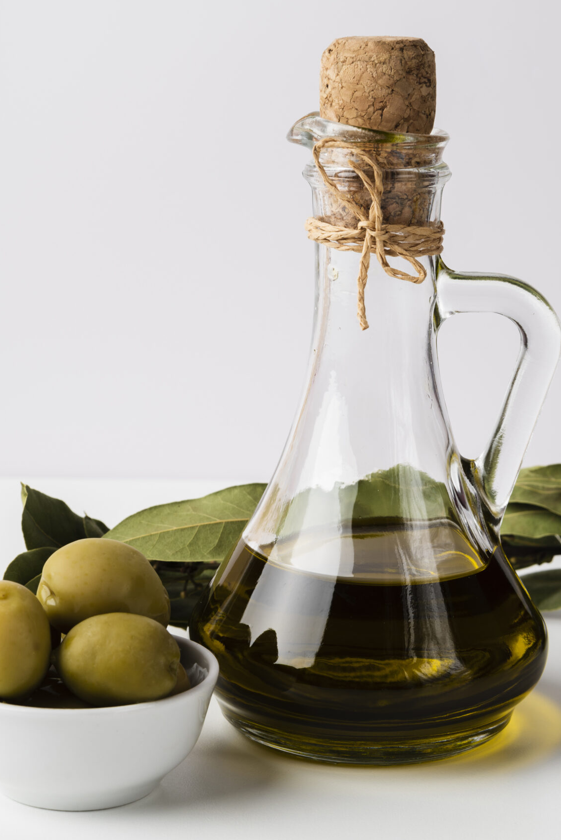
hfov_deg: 12.1
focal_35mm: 113
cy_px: 430
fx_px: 2639
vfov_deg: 18.1
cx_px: 265
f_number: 14
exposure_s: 1/200
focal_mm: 75
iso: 100
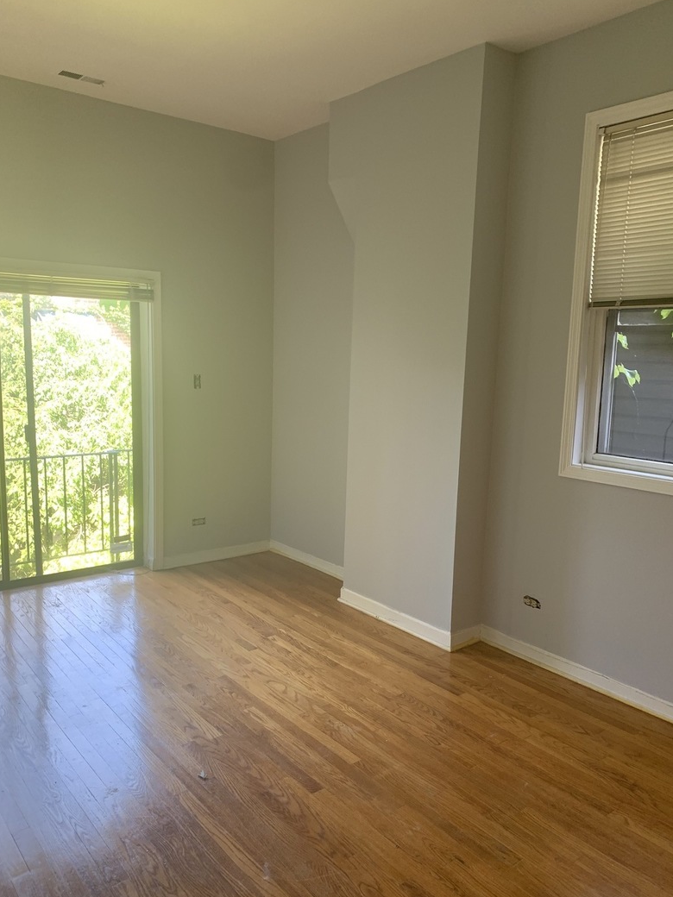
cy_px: 458
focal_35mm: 27
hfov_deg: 51.4
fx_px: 700
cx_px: 330
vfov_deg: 65.3
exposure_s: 1/85
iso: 100
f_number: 1.8
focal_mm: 4.25
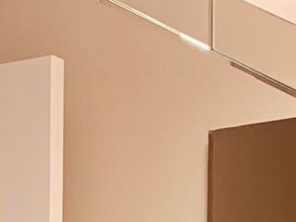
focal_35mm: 167
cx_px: 341
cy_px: 637
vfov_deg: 7.8
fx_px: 1427
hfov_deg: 11.6
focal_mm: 4.25
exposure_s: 1/60
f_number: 1.8
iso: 80
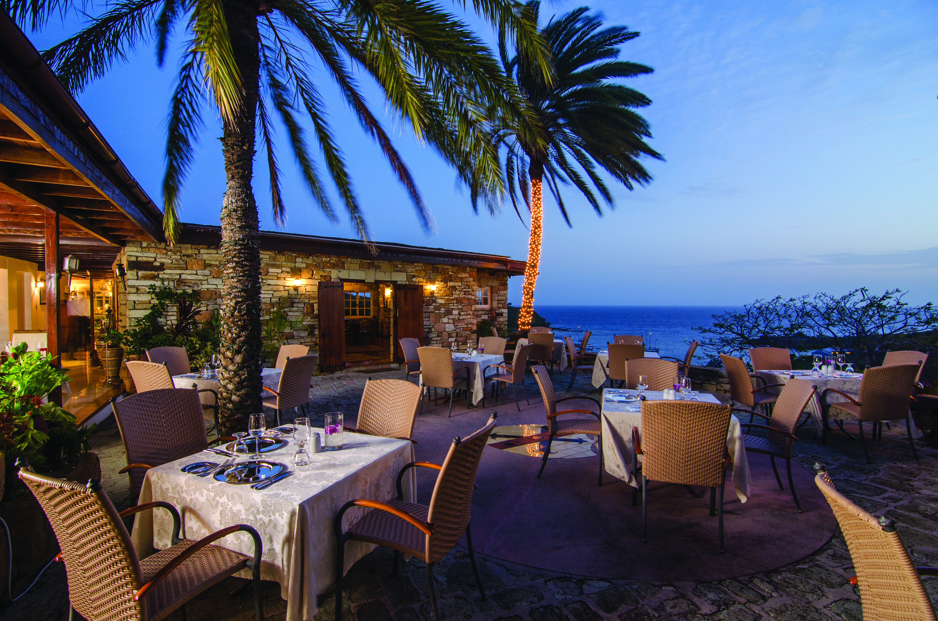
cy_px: 310
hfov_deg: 95.1
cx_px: 469
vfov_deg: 71.8
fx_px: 429
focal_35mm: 16
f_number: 5.6
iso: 400
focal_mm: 11
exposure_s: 1/3
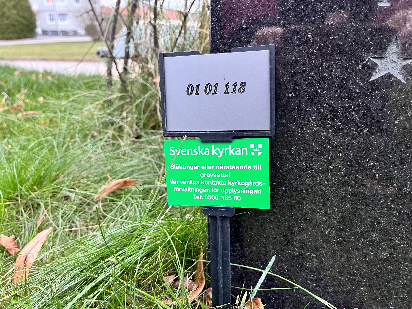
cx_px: 206
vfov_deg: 53.1
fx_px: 309
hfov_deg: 67.3
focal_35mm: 26
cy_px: 154
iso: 400
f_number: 1.6
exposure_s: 1/60
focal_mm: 5.1
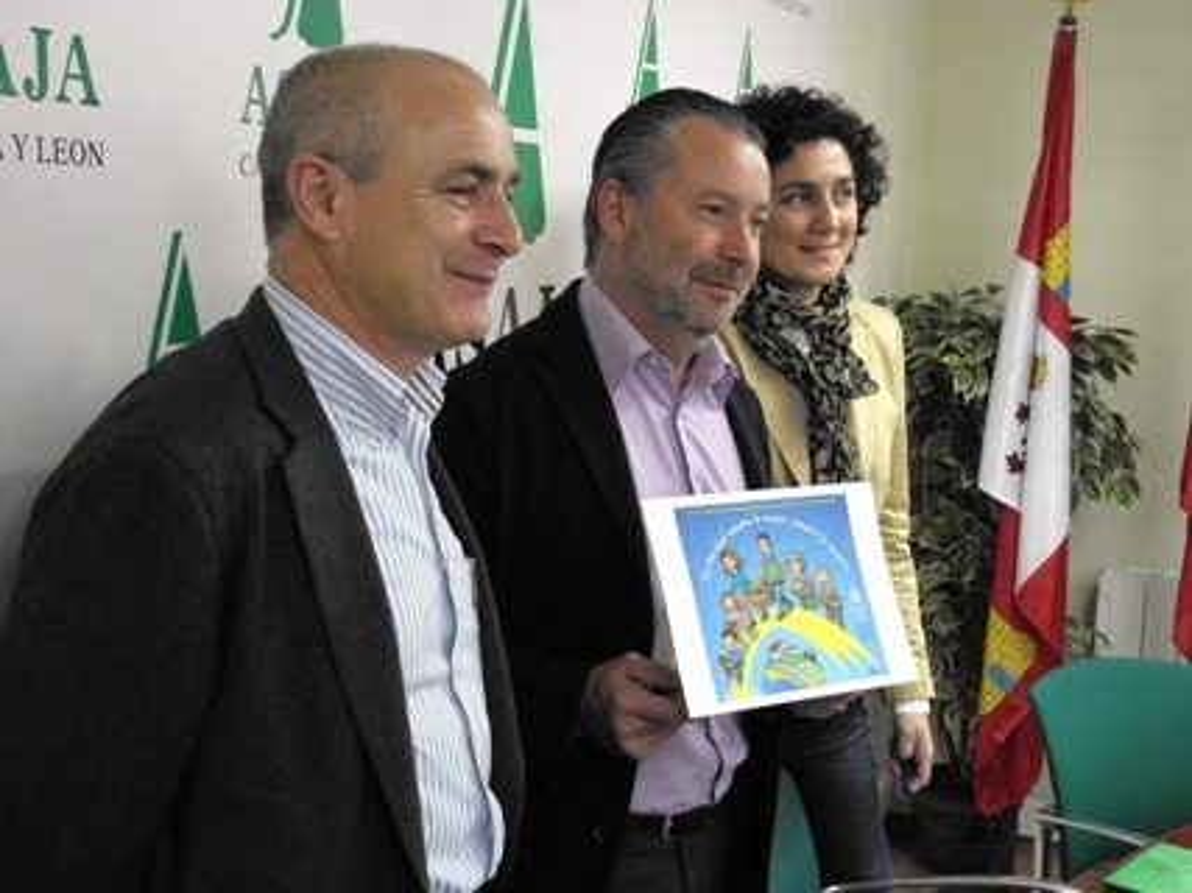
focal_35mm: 50
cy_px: 446
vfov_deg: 29.1
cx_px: 596
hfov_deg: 38.2
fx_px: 1721
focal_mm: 10.7
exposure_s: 1/80
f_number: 3.5
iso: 800
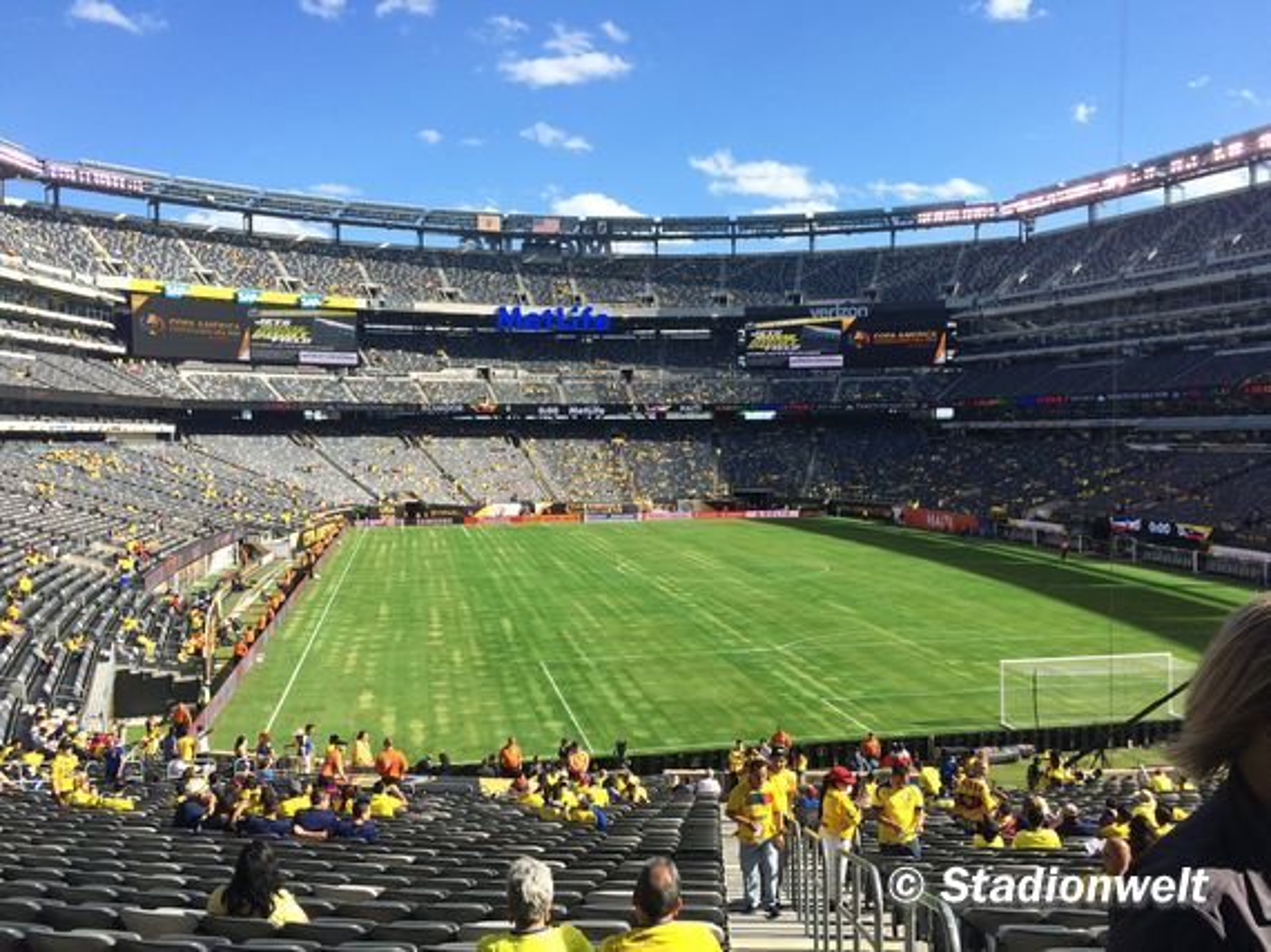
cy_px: 476
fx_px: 1064
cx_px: 636
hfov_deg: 61.7
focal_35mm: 29
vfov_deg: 48.2
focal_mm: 4.15
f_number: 2.2
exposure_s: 1/1466
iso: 32
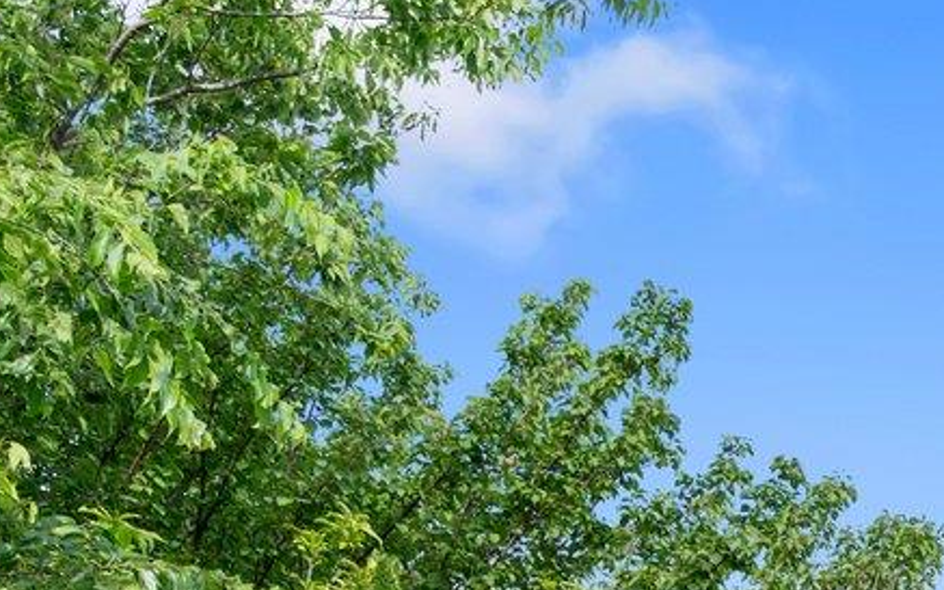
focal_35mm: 88
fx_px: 2274
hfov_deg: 17.7
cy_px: 1316
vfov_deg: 12.3
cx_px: 1799
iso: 100
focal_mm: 18.5
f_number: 8
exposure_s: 1/60
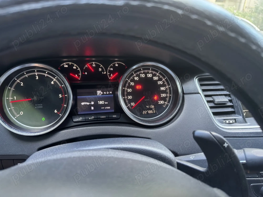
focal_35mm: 24
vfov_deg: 56.8
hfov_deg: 71.6
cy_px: 98
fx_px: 182
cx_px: 132
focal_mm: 6.76
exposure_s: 1/60
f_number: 1.78
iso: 800
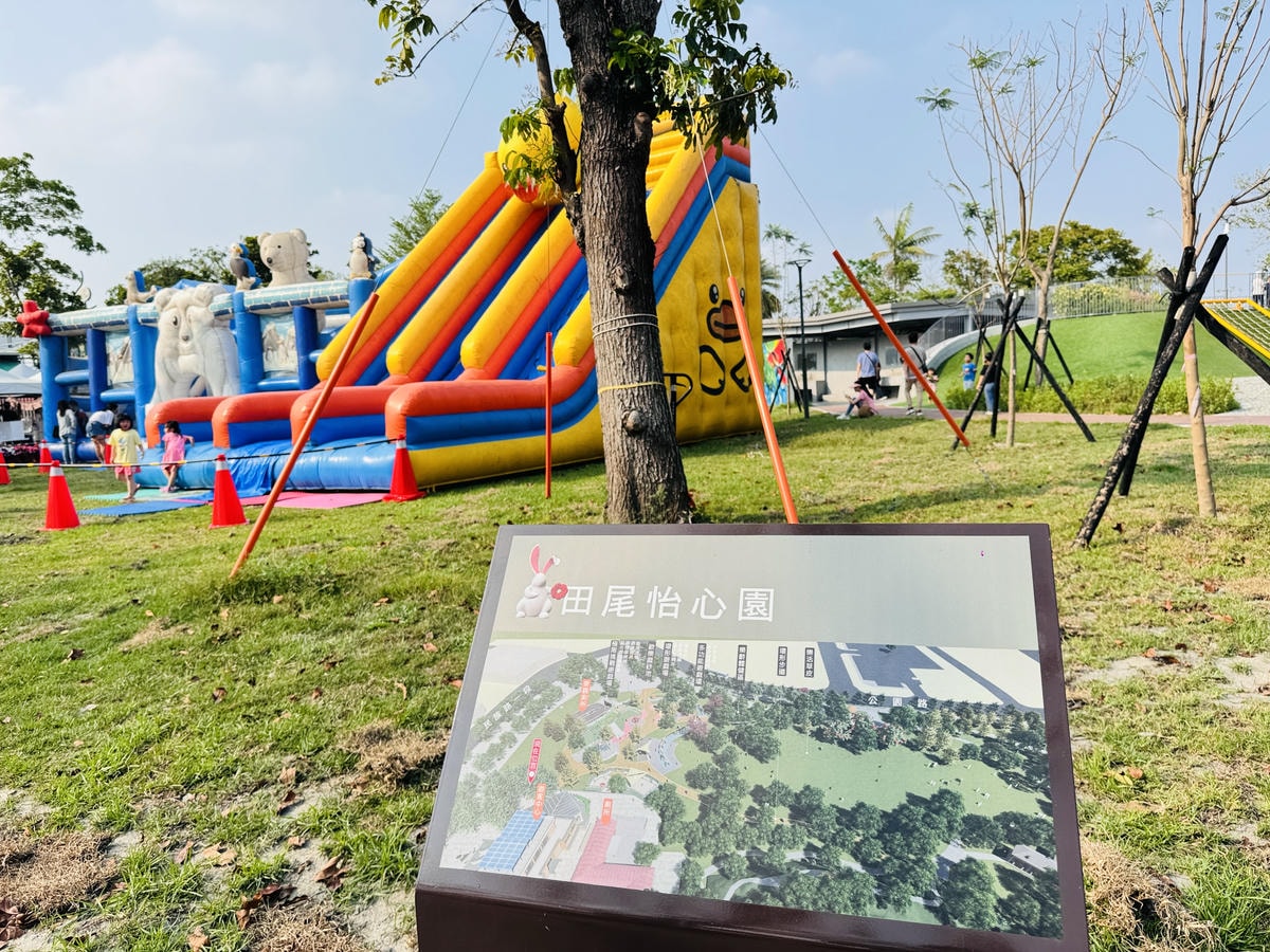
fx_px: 881
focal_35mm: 24
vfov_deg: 56.8
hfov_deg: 71.6
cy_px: 476
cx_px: 635
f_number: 1.78
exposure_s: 1/2252
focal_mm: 6.86
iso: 80
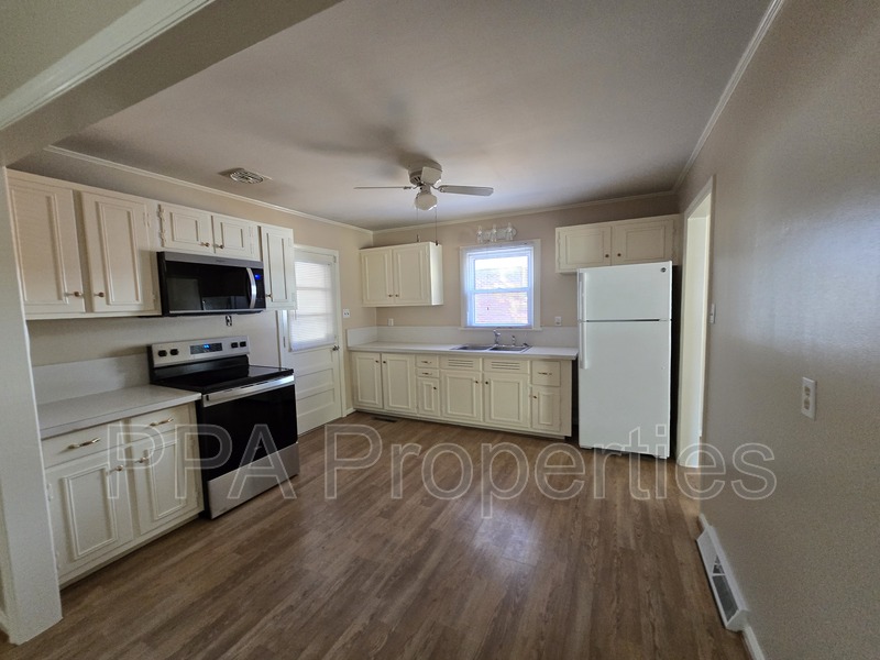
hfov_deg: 106.2
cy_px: 330
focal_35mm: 13
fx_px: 330
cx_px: 440
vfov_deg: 89.9
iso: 500
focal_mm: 2.2
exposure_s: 1/60
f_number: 2.2
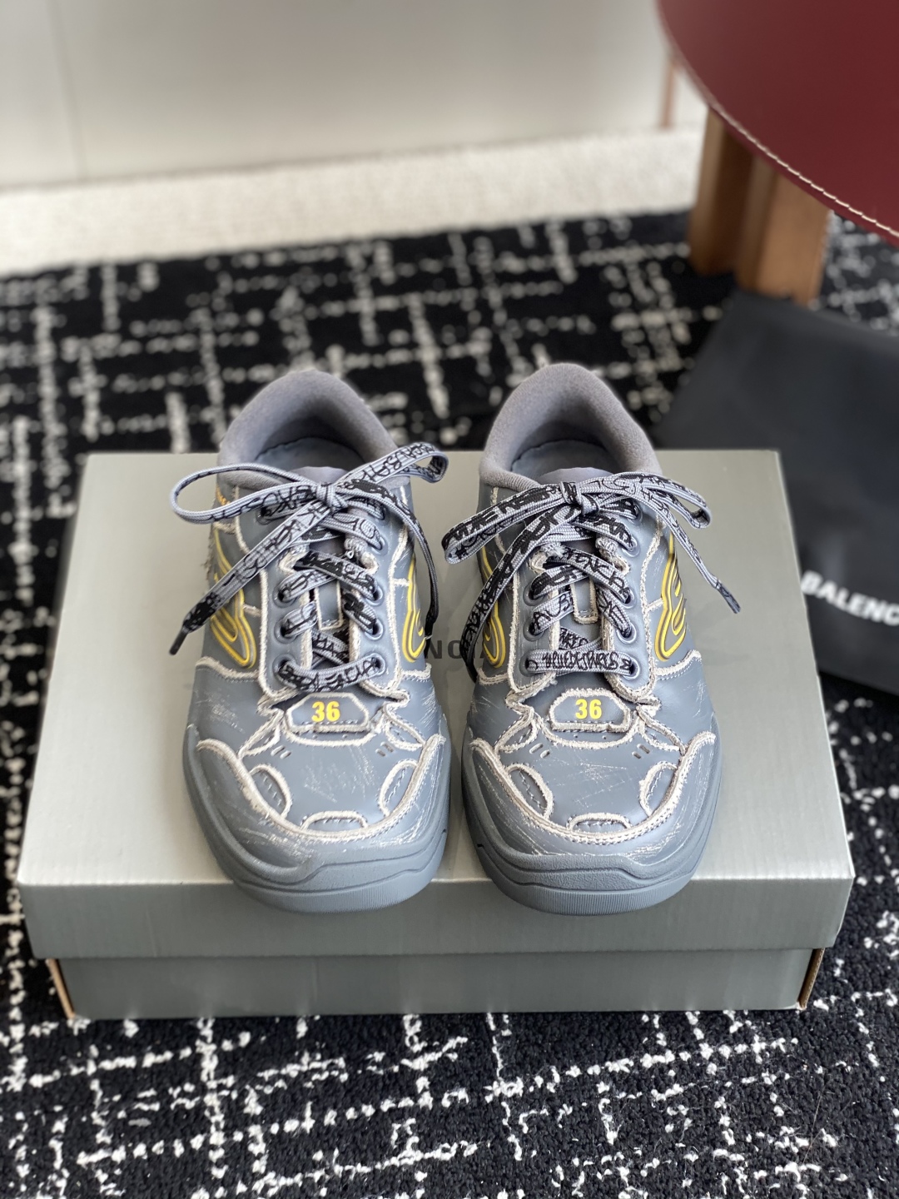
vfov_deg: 36.8
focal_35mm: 52
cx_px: 450
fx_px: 1801
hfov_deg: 28.0
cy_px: 600
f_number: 2
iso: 40
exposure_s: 1/122
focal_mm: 6
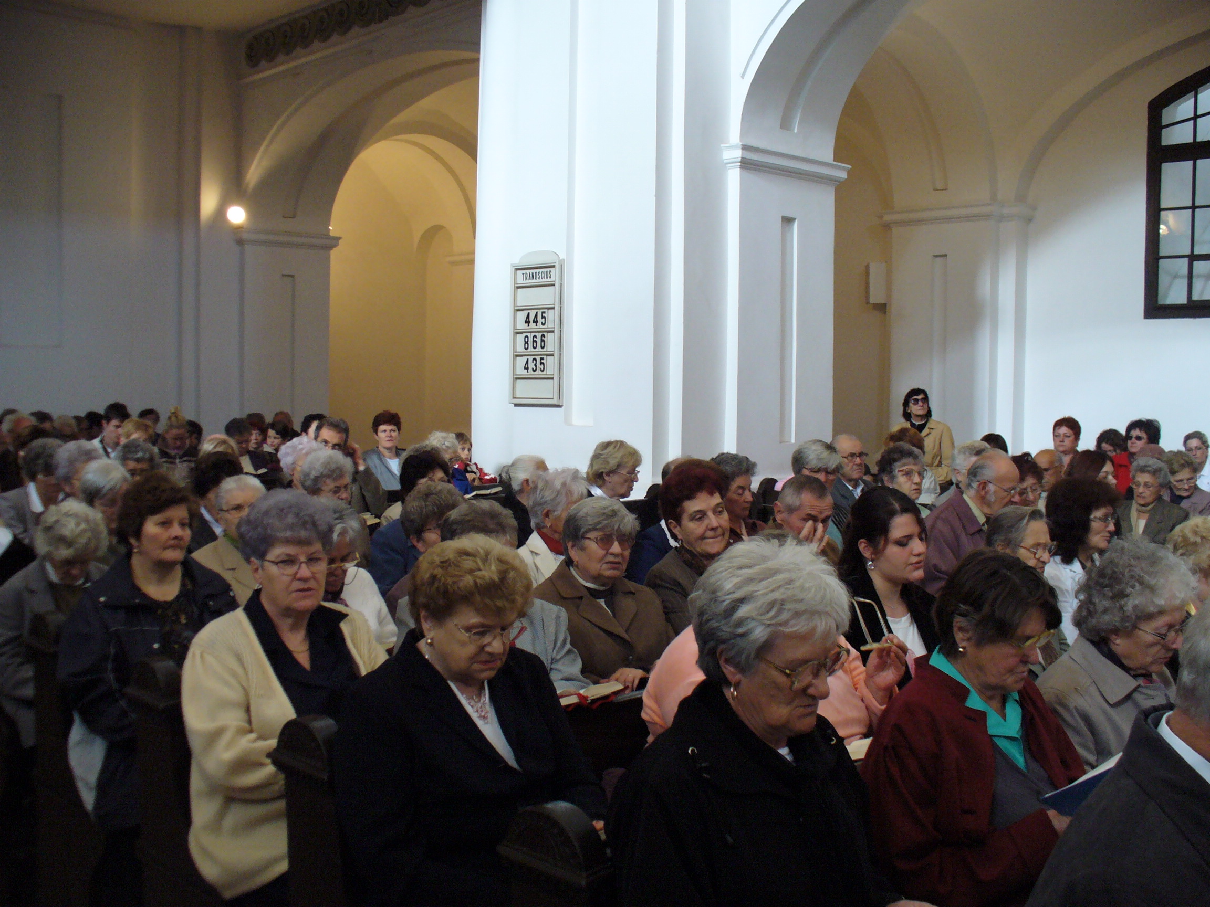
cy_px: 454
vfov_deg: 38.7
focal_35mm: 37
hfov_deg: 50.1
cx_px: 605
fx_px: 1293
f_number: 2.8
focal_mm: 6.1
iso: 200
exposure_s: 1/15
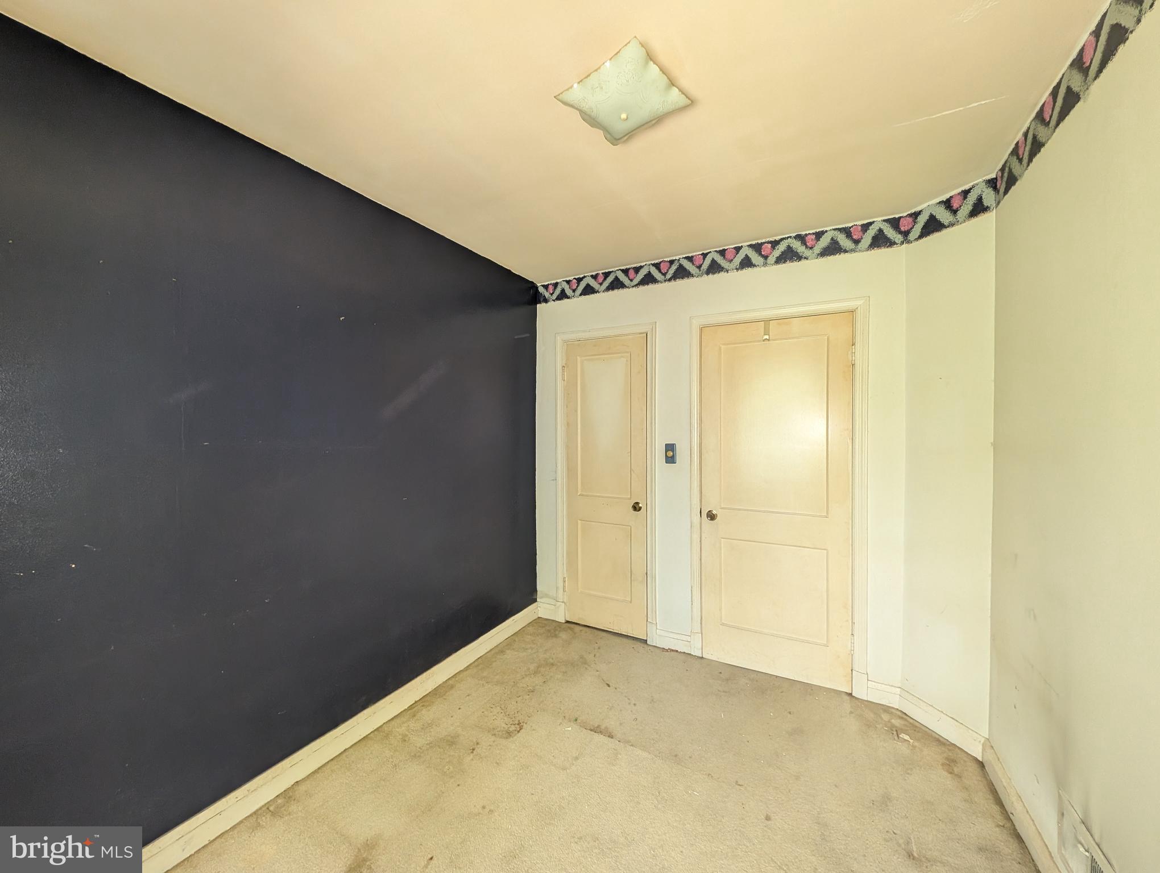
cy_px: 436
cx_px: 580
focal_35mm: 12
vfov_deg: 94.6
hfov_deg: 110.5
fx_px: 403
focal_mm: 2.23
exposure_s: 1/25
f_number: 1.95
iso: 452
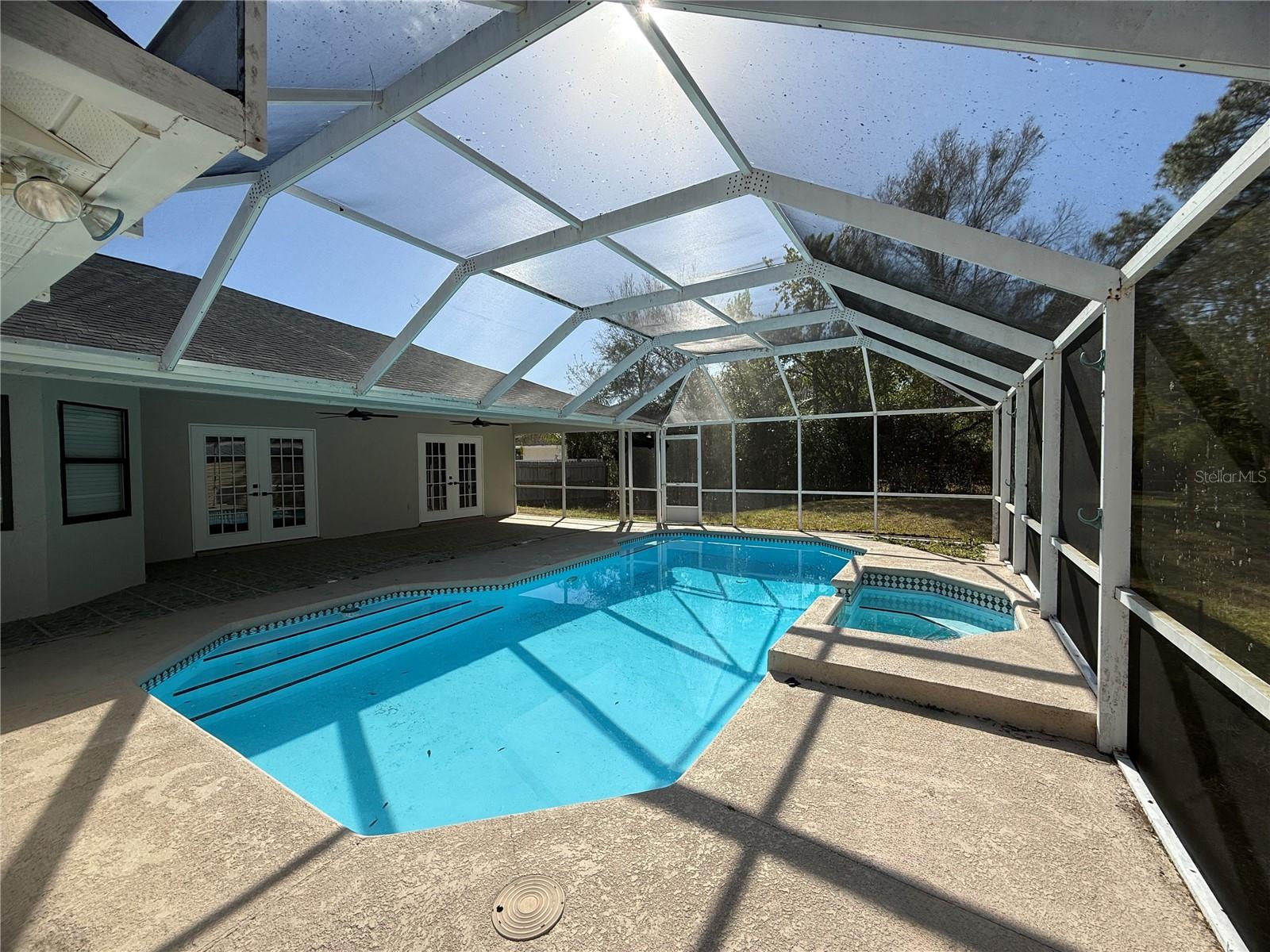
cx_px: 635
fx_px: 514
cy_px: 476
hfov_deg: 102.1
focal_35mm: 14
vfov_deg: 85.7
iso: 50
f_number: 2.2
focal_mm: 2.22
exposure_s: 1/1285
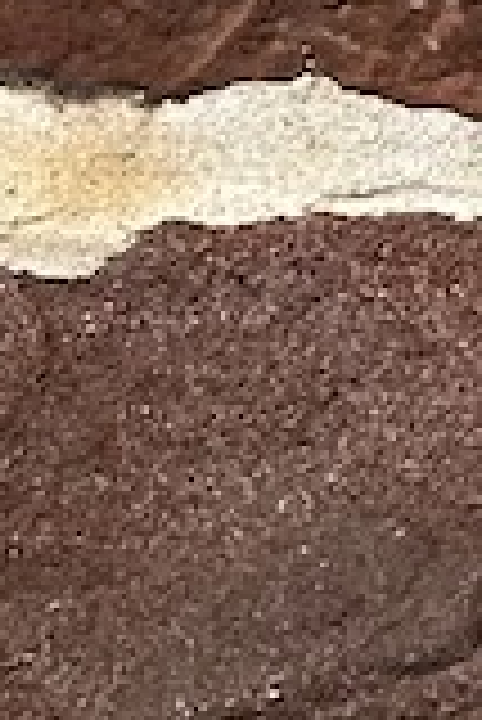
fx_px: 8015
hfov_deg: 3.2
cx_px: 2212
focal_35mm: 400
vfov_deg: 5.1
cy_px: -711
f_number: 1.78
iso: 64
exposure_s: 1/2976
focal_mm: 6.86
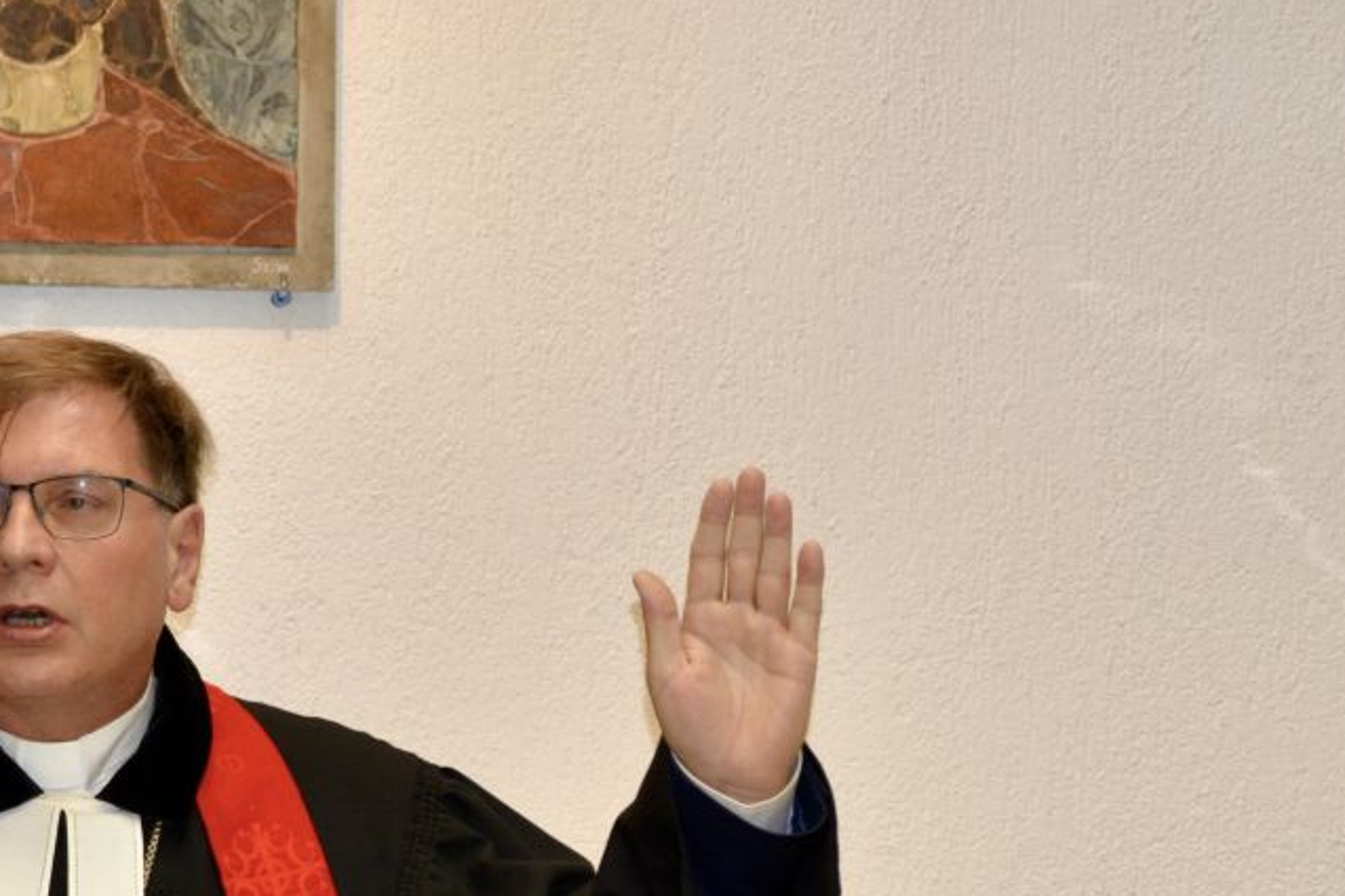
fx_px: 6764
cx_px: 120
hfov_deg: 11.3
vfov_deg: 7.5
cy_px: 872
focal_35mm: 181
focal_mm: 55
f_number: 5
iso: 640
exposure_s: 1/60
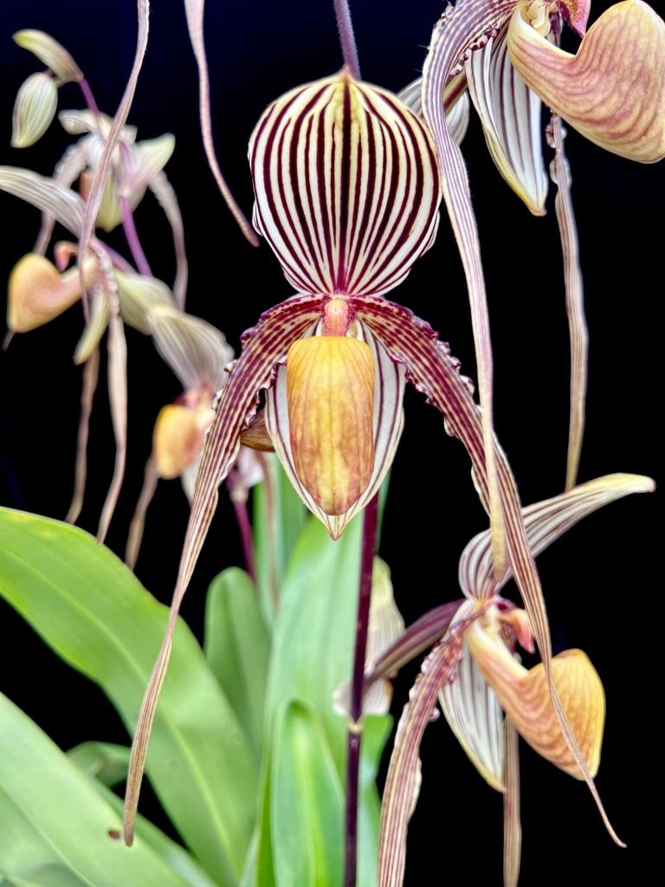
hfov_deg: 53.1
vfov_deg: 67.3
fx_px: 666
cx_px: 332
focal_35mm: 26
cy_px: 444
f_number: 1.5
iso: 50
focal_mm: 5.7
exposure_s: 1/121
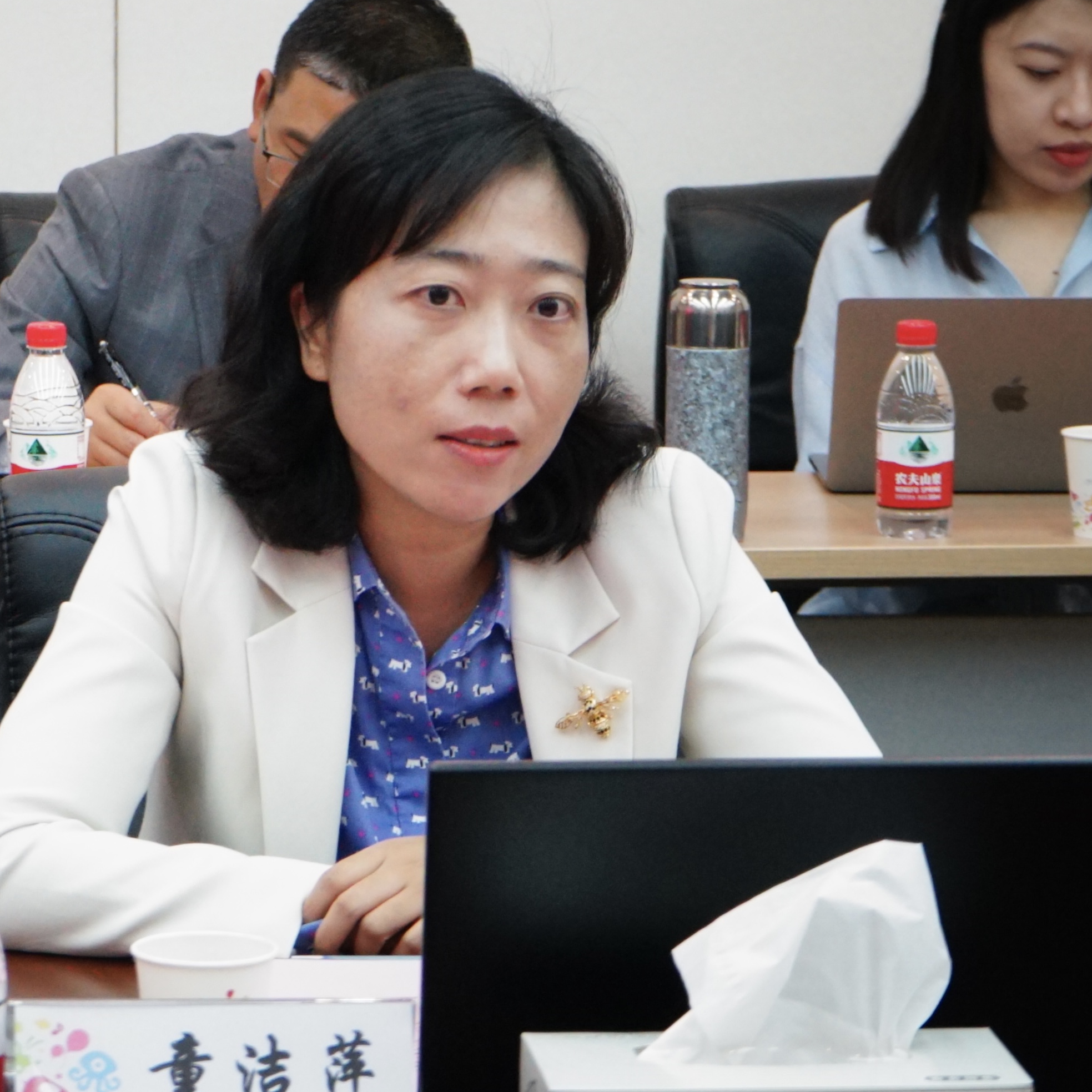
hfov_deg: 19.5
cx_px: 443
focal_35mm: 89
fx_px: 3176
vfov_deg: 19.5
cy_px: 545
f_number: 7.1
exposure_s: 1/80
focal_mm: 69
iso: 2000
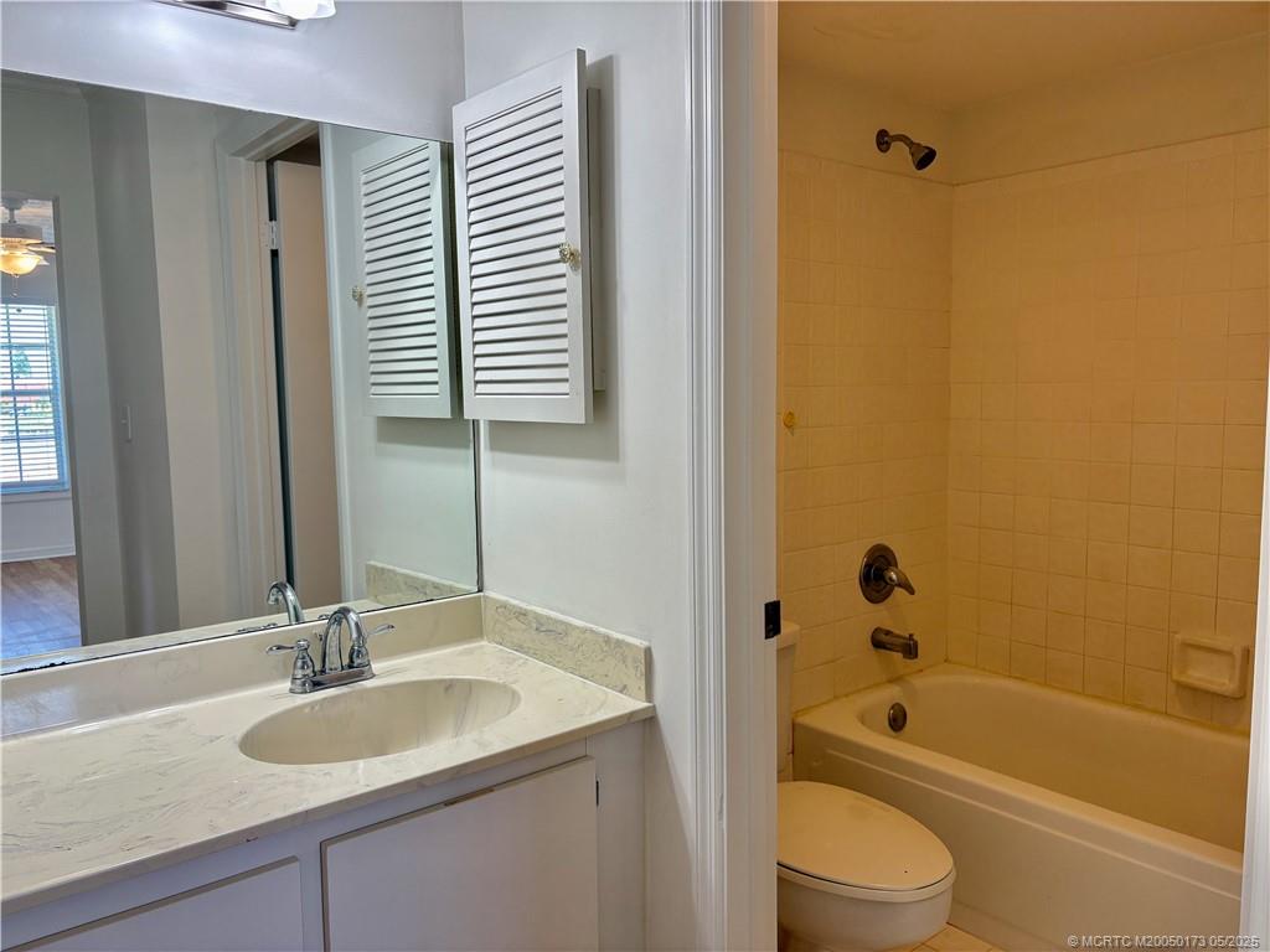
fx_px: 954
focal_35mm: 26
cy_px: 476
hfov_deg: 67.3
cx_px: 635
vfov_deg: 53.1
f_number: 1.6
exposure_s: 1/120
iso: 64
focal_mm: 5.96
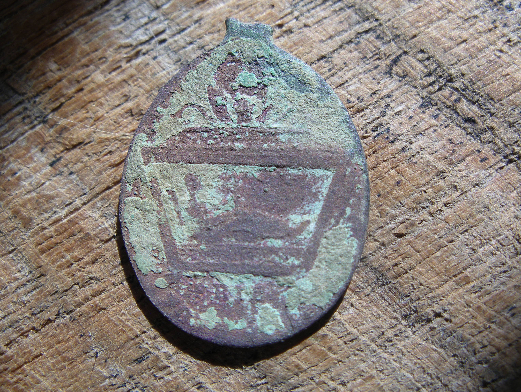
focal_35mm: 37
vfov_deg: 38.7
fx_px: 557
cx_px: 260
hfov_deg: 50.1
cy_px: 196
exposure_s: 1/320
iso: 80
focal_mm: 7.8
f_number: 4.2
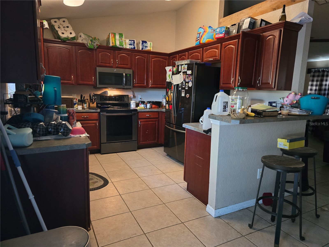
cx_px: 164
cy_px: 124
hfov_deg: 73.9
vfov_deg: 58.9
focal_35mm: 23
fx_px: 219
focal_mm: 6.3
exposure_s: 1/60
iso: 1000
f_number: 1.7
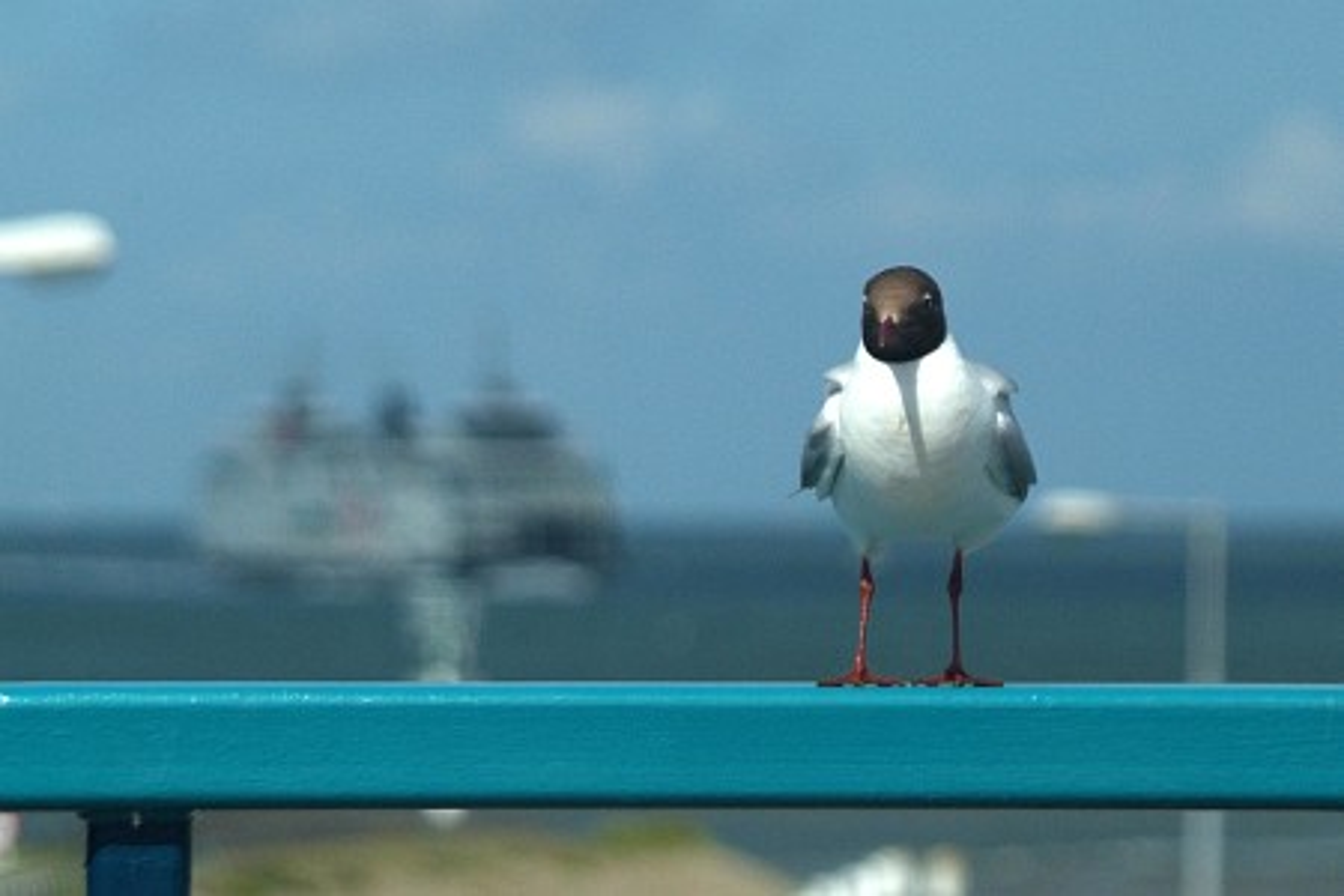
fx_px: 9258
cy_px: 448
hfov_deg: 8.3
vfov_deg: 5.5
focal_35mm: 248
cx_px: 672
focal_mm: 165
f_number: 6.7
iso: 400
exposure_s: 1/1500
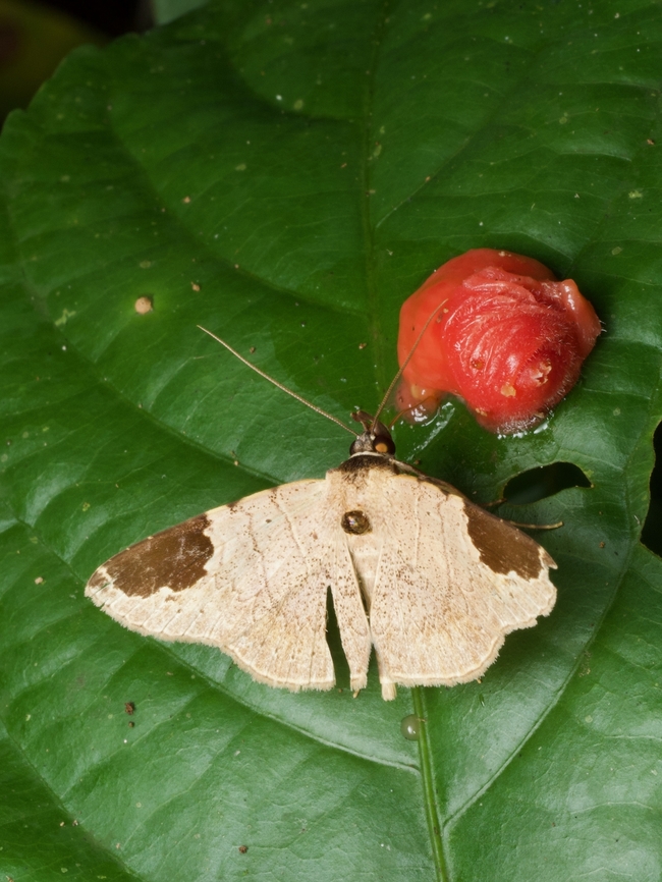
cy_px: 441
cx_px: 331
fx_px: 3058
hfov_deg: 12.4
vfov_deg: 16.4
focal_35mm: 120
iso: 400
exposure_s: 1/60
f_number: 16
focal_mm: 60
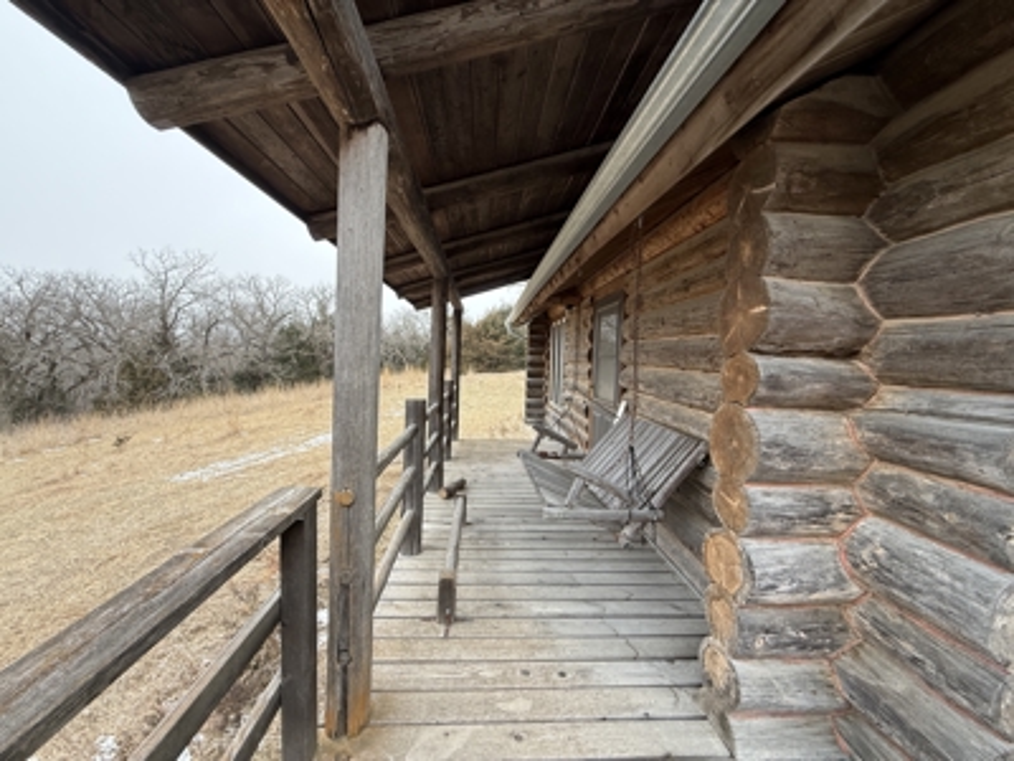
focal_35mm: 14
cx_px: 507
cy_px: 380
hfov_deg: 102.1
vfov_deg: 85.7
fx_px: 410
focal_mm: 2.22
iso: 64
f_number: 2.2
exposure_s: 1/347
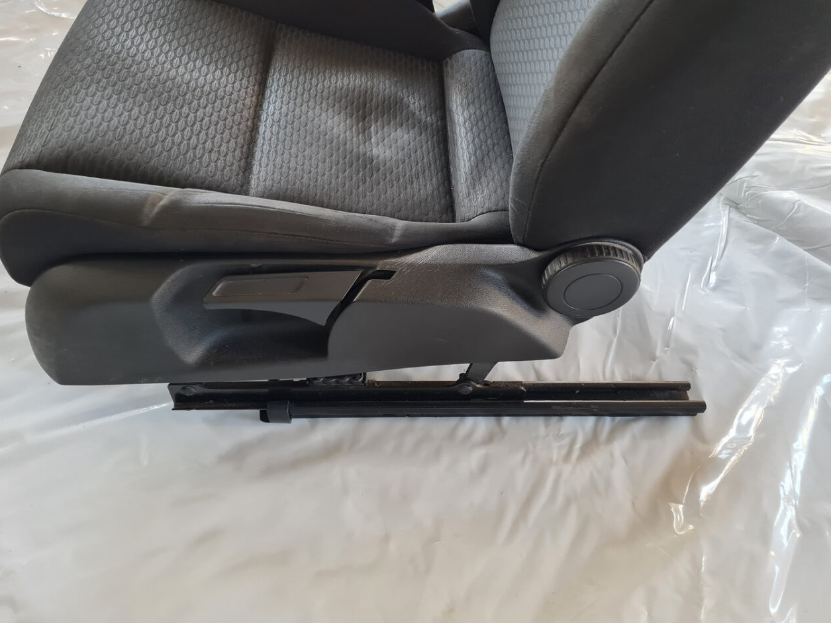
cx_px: 392
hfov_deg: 61.6
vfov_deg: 48.2
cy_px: 284
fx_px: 696
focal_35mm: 29
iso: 250
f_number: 1.8
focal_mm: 5.4
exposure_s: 1/100
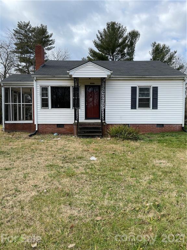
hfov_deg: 53.1
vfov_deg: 67.3
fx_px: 187
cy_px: 125
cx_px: 94
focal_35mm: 26
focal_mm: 5.1
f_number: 1.6
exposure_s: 1/2012
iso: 32
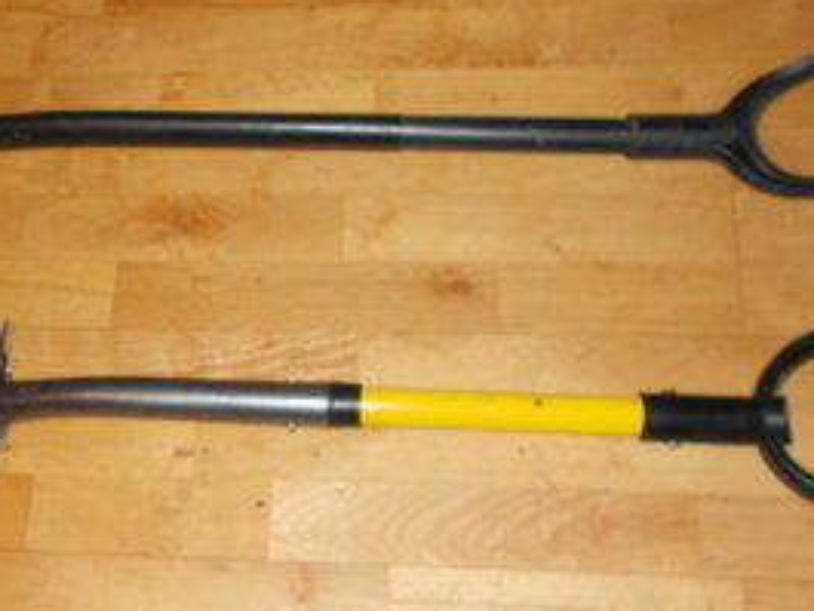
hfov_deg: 38.4
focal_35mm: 49
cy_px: 348
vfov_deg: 29.7
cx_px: 267
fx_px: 1153
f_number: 3.2
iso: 200
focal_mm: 4.6
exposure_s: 1/25
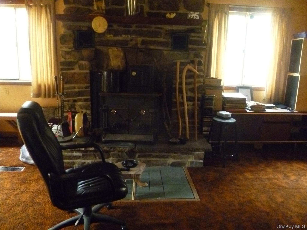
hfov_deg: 63.4
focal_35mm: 28
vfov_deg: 49.7
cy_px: 115
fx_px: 248
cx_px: 154
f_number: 3.3
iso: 1250
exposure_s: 1/15
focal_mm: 5
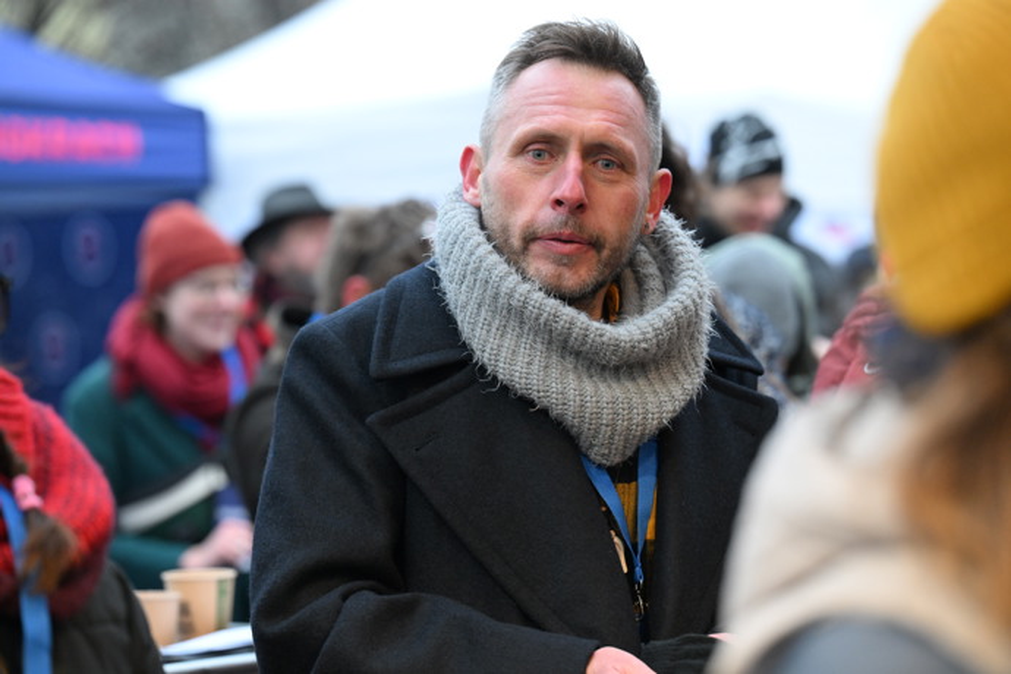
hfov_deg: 17.8
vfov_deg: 11.9
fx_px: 3229
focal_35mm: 115
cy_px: 337
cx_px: 506
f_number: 3.5
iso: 3200
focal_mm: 115
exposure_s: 1/400
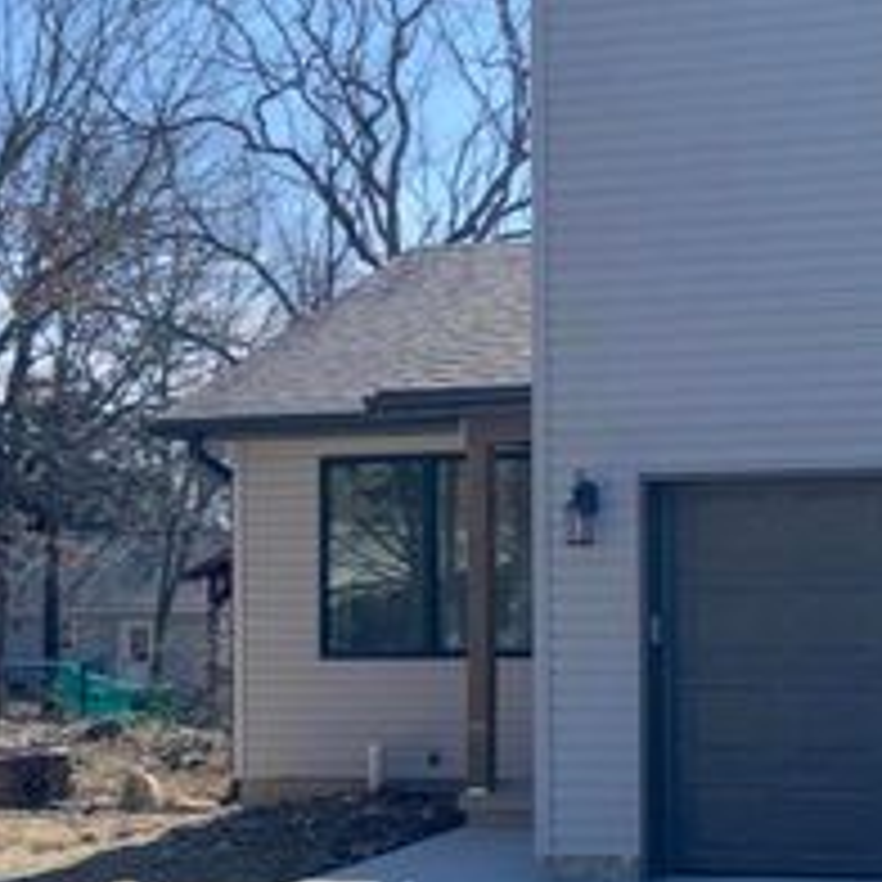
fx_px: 2076
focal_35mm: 72
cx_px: 900
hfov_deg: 22.9
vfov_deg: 24.0
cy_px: 484
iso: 100
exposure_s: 1/4673
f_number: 1.78
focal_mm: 6.76
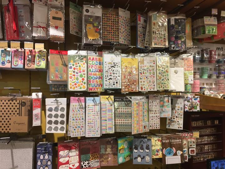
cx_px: 112
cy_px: 84
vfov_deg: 48.2
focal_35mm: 29
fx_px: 188
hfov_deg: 61.7
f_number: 2.2
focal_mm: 4.15
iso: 80
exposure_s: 1/33
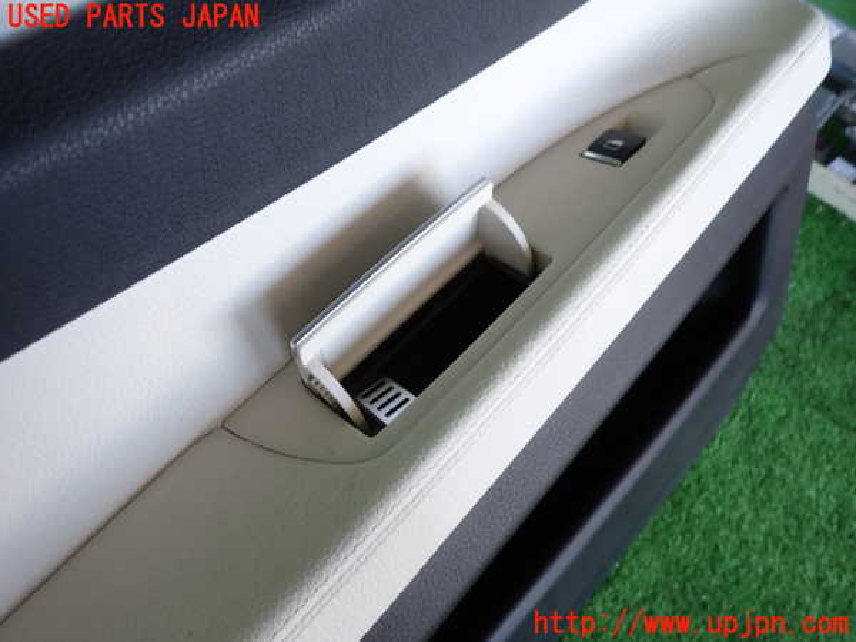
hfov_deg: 69.4
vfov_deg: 54.9
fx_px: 618
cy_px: 321
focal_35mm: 25
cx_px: 428
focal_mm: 4.5
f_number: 2
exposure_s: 1/60
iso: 160
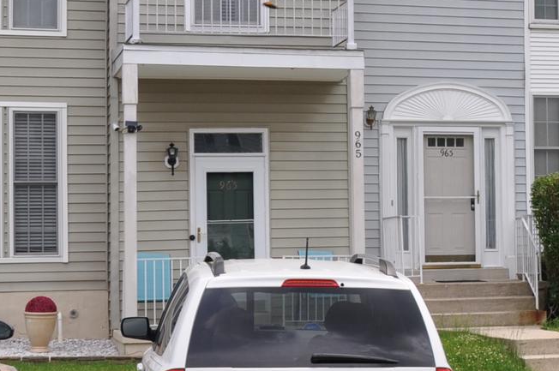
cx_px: 628
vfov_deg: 12.1
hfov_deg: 17.5
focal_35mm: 113
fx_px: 1752
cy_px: 153
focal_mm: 24
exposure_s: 1/320
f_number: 9
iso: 200
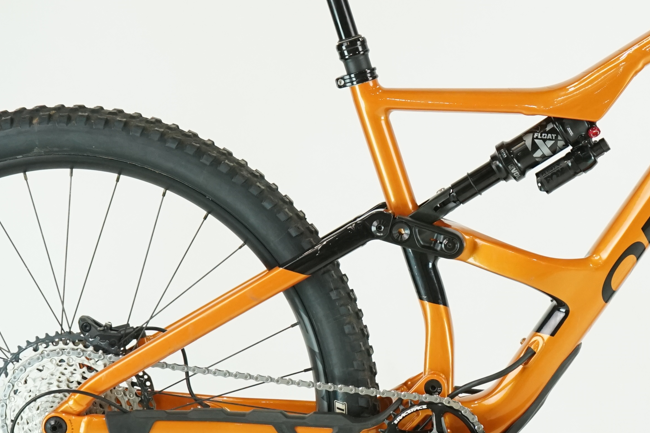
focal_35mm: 139
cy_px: 221
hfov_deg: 14.6
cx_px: 587
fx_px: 2510
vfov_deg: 9.9
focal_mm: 54
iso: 1600
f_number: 5.6
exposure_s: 1/200
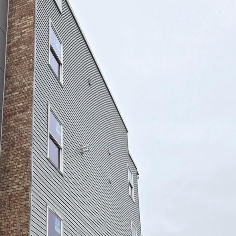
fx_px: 409
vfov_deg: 30.1
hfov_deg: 31.6
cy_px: 232
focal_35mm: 53
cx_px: 57
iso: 25
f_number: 1.8
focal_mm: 5.4
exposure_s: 1/1406
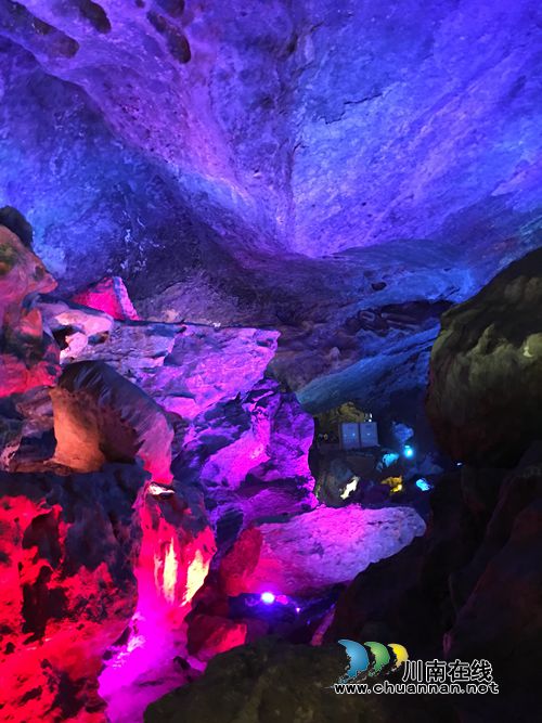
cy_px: 362
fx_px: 606
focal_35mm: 29
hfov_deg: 48.2
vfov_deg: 61.7
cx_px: 271
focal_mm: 4.15
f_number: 2.2
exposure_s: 1/4
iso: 100
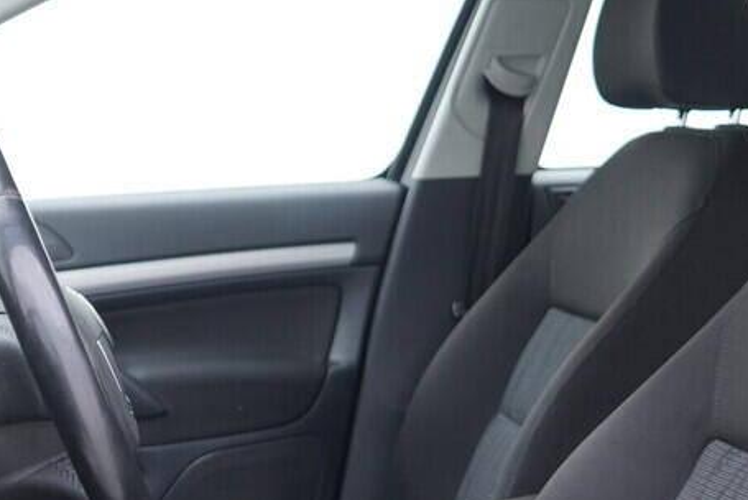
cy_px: 479
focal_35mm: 81
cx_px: 176
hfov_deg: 24.7
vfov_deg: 16.6
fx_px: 1684
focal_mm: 24
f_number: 2.8
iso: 200
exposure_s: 1/40
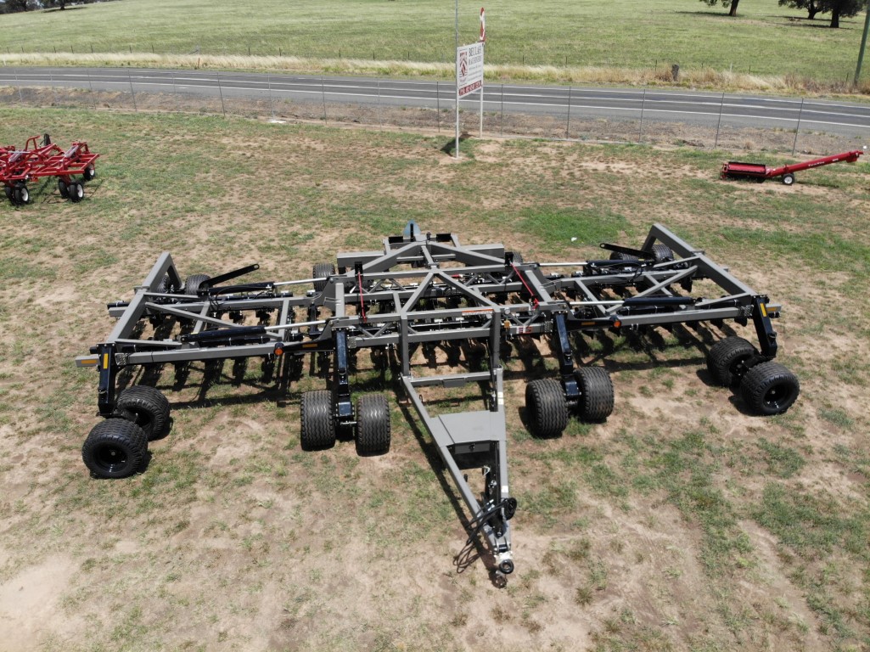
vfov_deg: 56.8
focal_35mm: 24
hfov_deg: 71.6
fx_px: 603
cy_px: 326
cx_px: 435
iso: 100
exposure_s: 1/1314
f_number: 2.8
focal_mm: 4.5
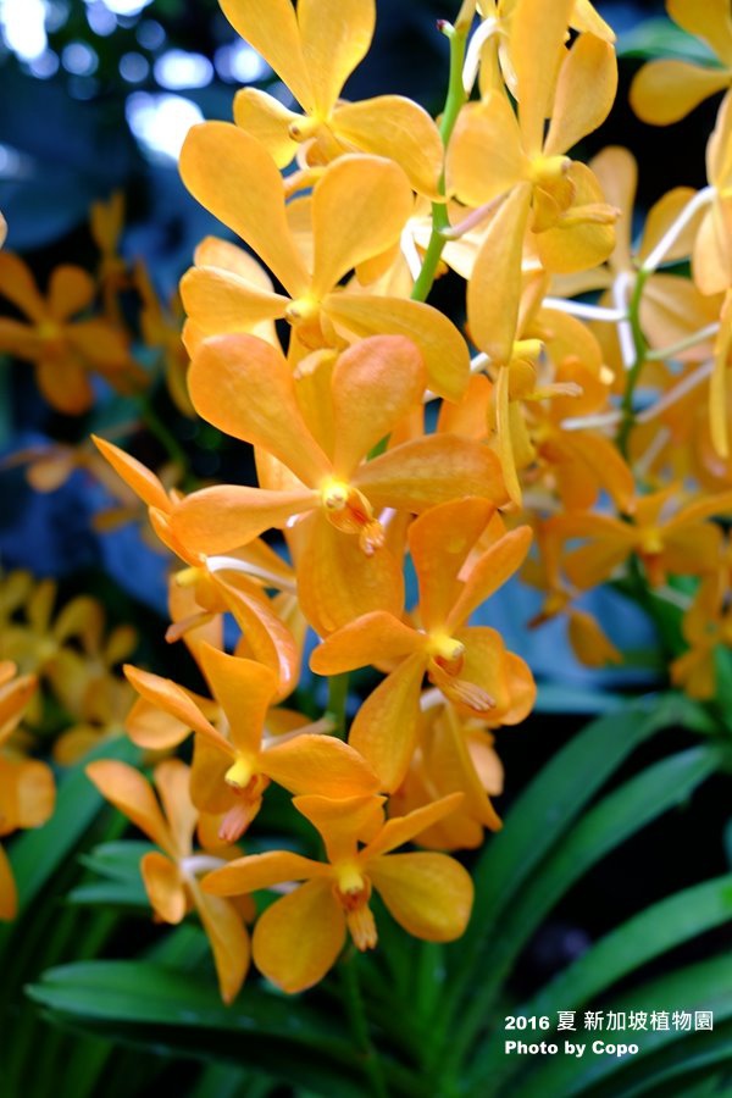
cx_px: 366
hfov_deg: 41.1
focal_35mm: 32
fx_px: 976
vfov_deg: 58.7
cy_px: 549
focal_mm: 21.4
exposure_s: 1/40
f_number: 3.6
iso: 250
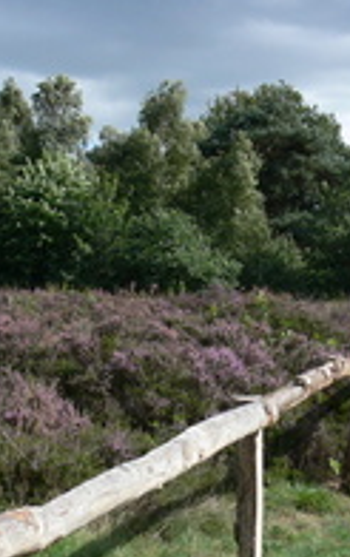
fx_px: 1324
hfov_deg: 14.9
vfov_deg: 23.7
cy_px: 365
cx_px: 313
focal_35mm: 87
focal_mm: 7.4
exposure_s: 1/250
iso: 80
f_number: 5.6
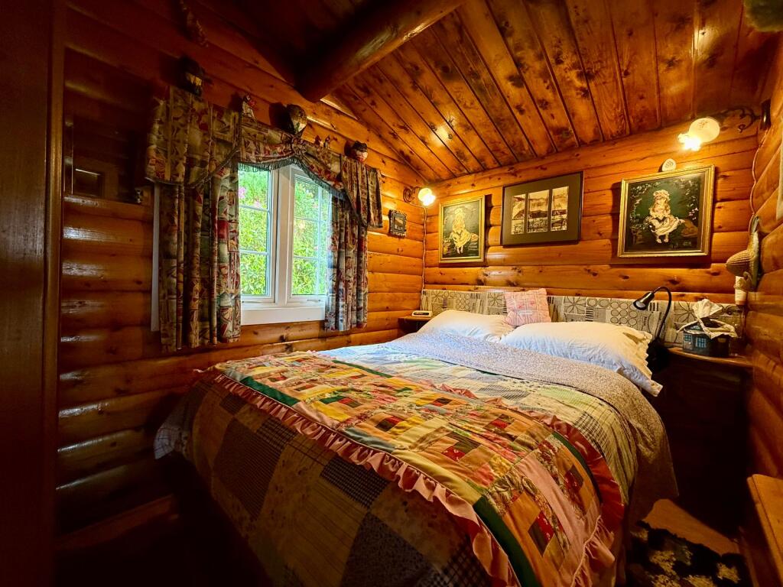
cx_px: 392
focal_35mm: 14
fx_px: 317
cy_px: 294
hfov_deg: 102.1
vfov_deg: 85.7
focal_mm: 2.22
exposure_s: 1/50
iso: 250
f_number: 2.2
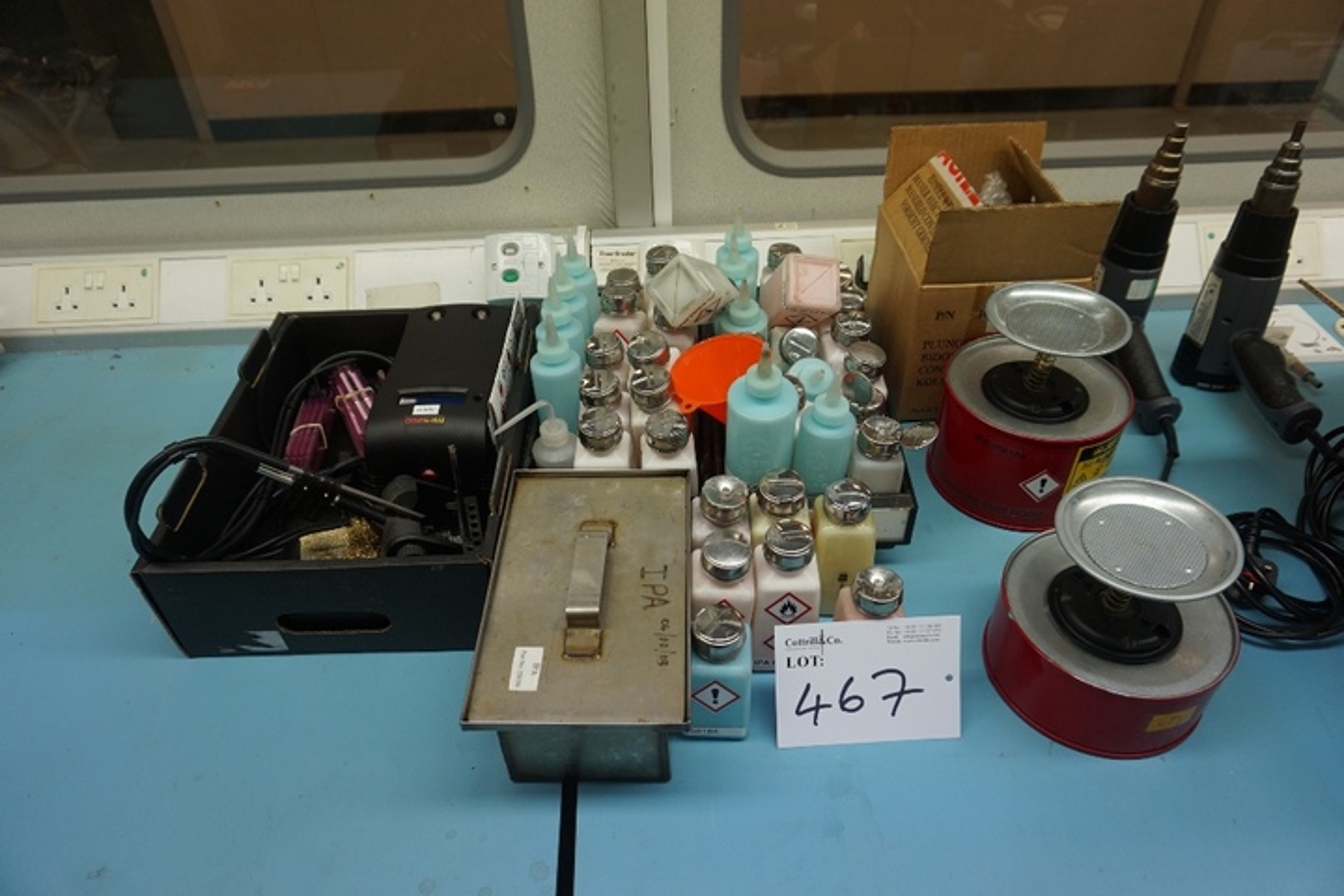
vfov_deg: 53.1
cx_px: 672
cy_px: 448
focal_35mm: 24
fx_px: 896
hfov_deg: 73.7
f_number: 4
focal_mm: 16
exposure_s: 1/160
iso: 250
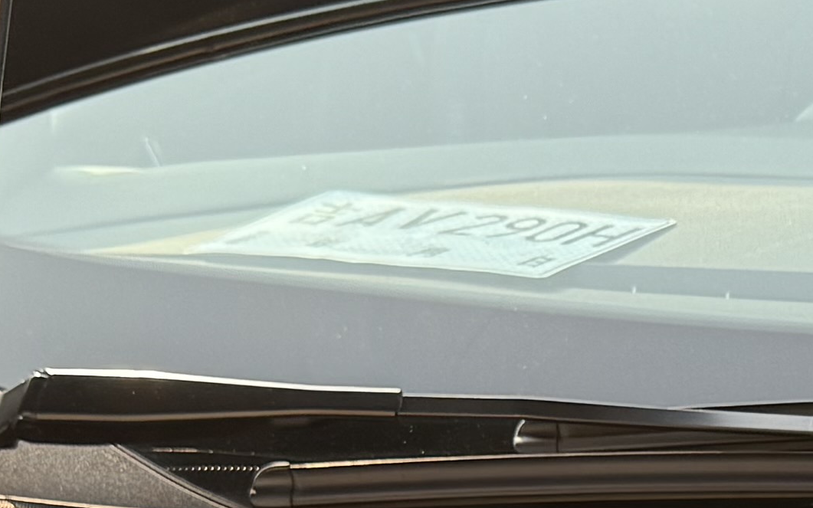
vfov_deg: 9.0
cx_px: 1151
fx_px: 3035
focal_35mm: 137
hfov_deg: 14.4
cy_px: 1048
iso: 80
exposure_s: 1/868
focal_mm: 6.76
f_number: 1.78
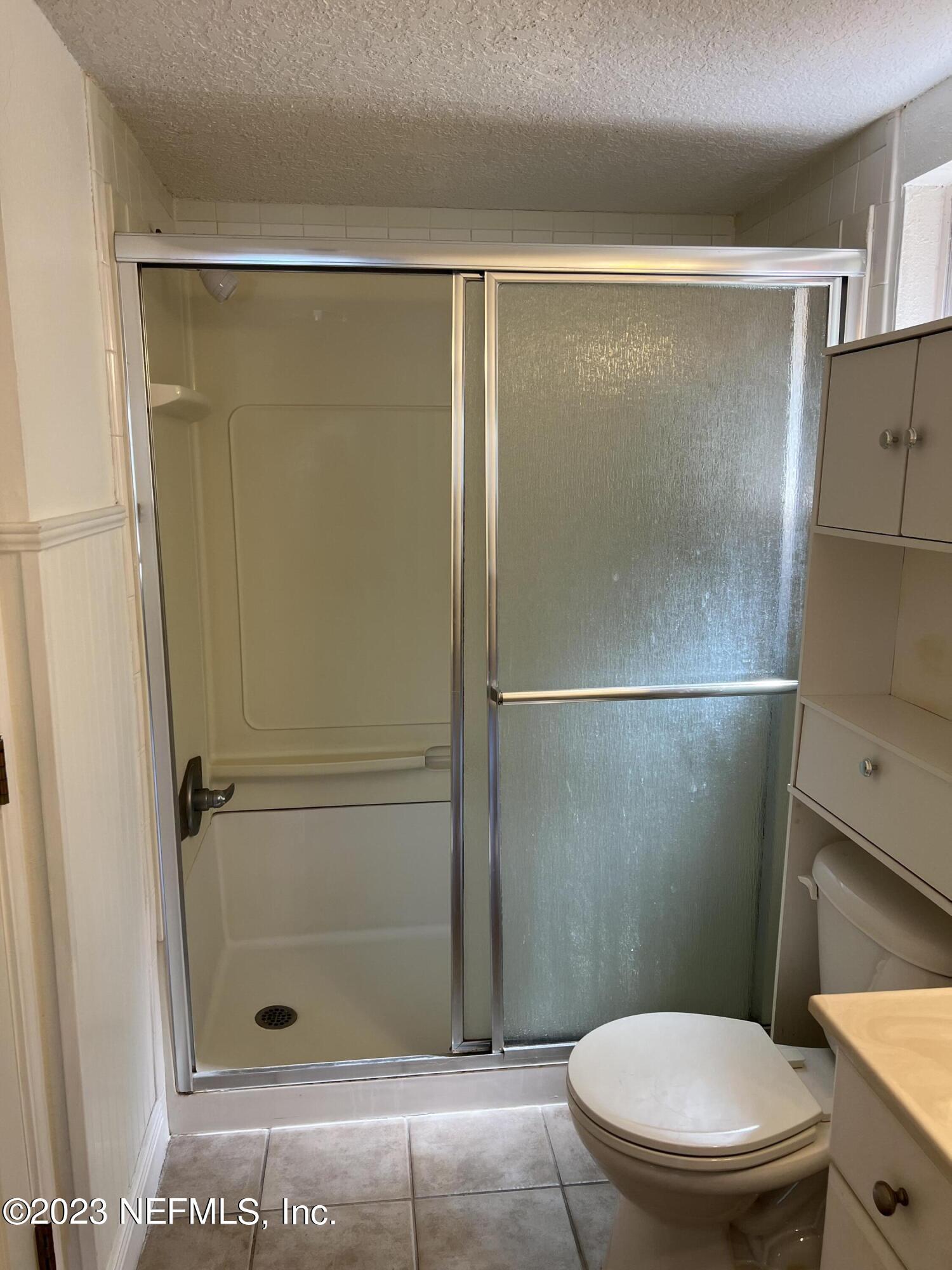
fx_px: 953
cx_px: 476
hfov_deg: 53.1
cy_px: 635
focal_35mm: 26
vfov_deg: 67.3
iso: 50
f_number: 1.5
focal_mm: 5.7
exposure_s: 1/120
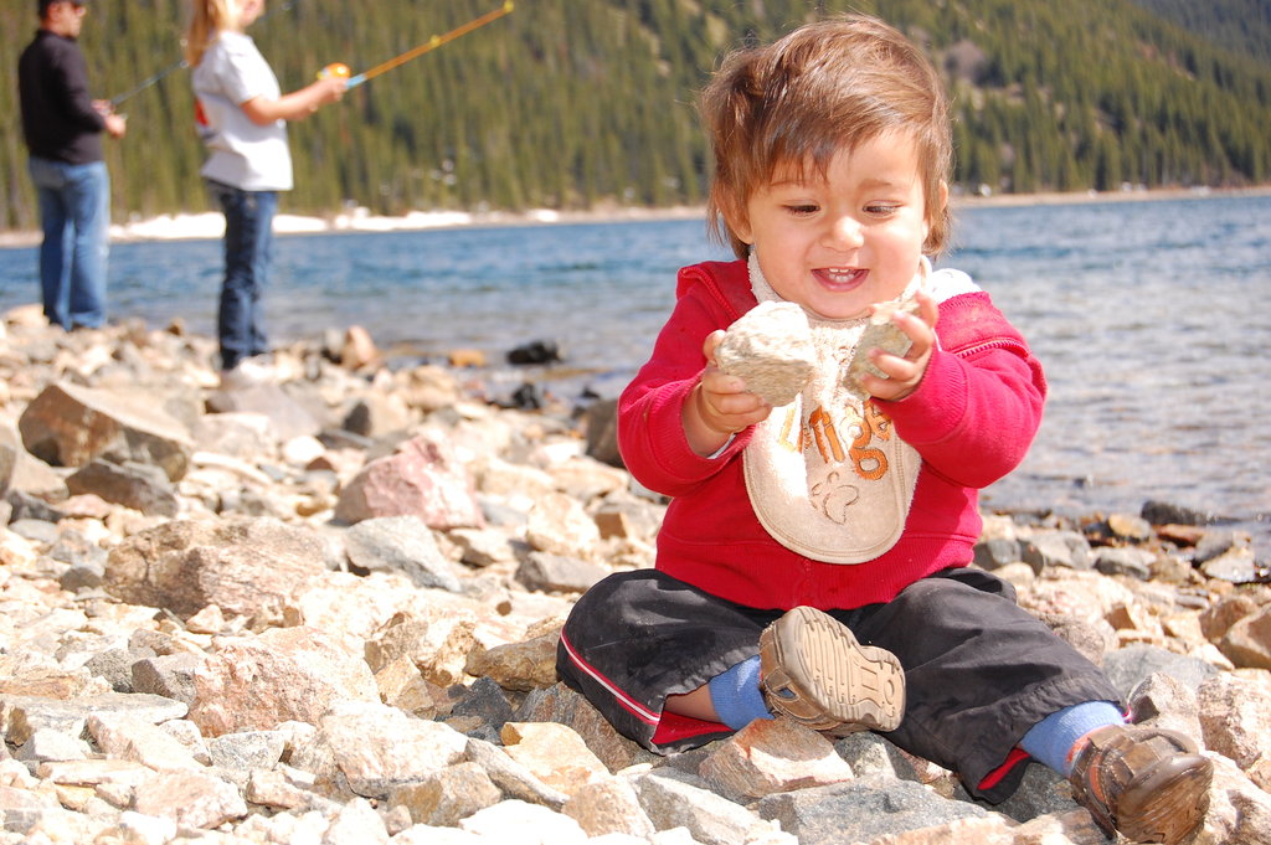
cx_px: 636
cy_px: 422
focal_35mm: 75
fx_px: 2646
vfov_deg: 18.2
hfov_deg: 27.0
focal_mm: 50
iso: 400
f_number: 9
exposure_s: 1/500
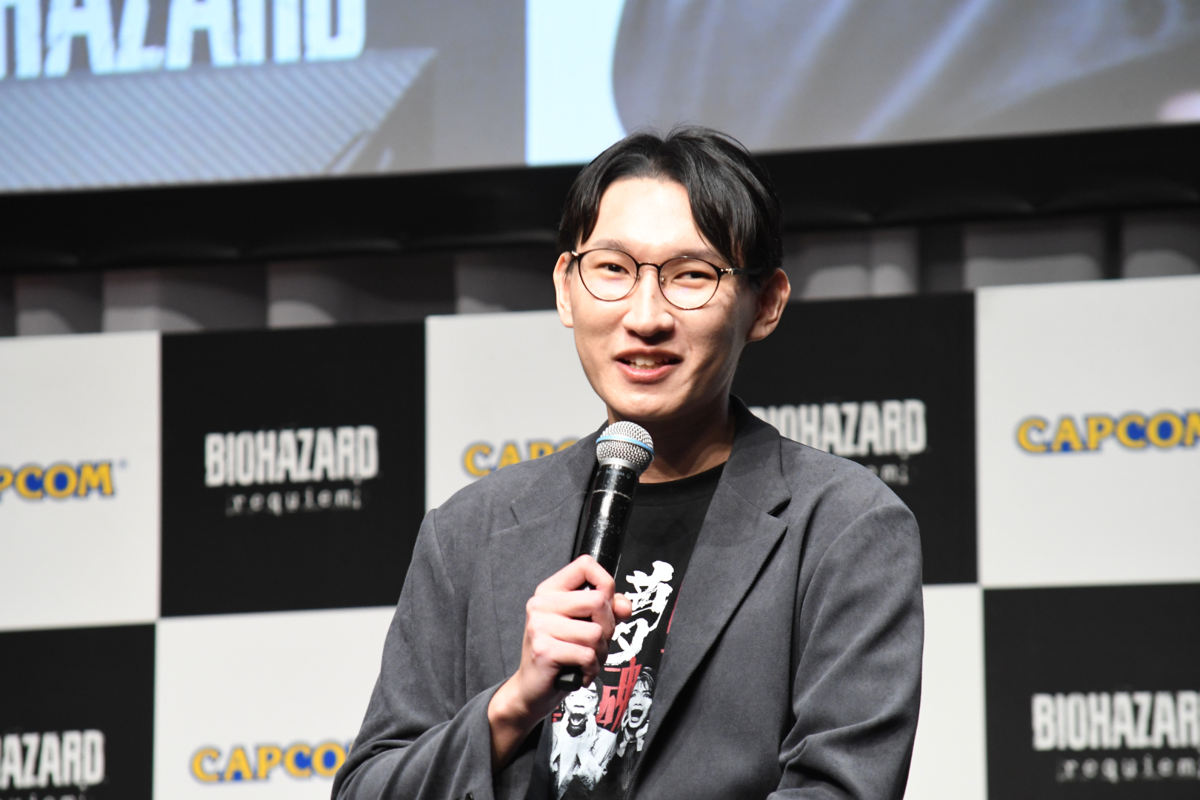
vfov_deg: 4.2
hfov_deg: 6.2
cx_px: 600
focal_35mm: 330
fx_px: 10999
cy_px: 400
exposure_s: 1/50
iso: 1800
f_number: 8
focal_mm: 220
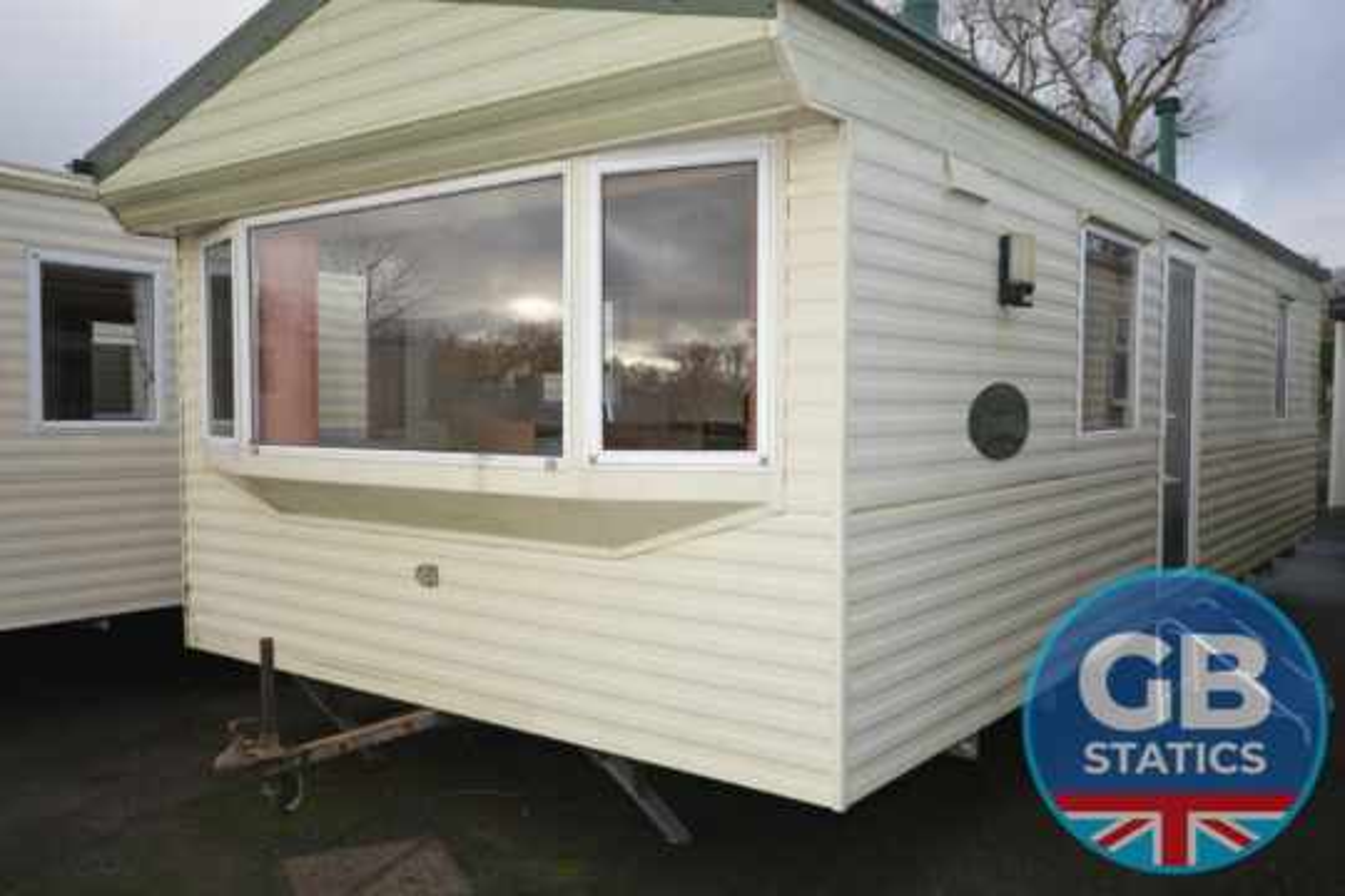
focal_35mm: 30
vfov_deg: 43.6
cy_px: 448
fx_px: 1121
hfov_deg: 61.9
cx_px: 672
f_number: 5.6
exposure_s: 1/125
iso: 200
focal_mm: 20
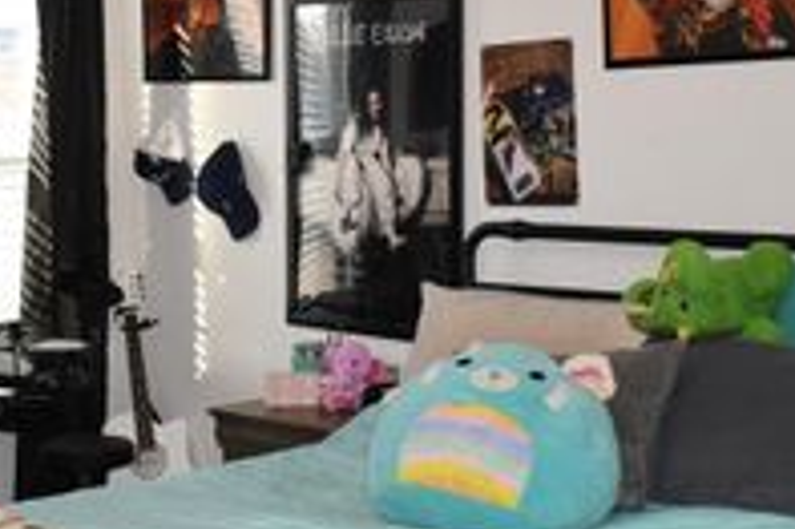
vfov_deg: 17.9
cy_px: 184
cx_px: 202
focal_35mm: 76
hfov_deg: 26.3
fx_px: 1677
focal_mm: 20
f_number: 3.5
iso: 100
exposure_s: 1/60
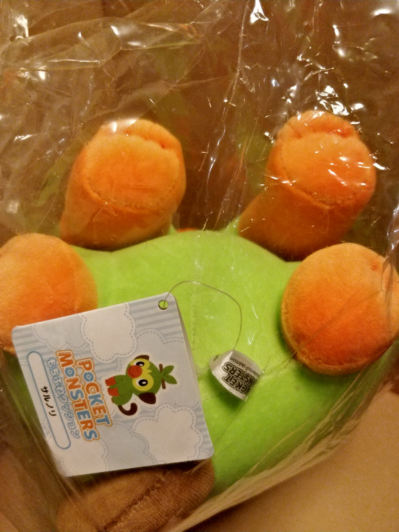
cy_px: 266
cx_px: 200
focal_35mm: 24
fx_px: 369
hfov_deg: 56.8
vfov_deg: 71.6
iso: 1000
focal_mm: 4.1
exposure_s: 1/50
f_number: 1.7
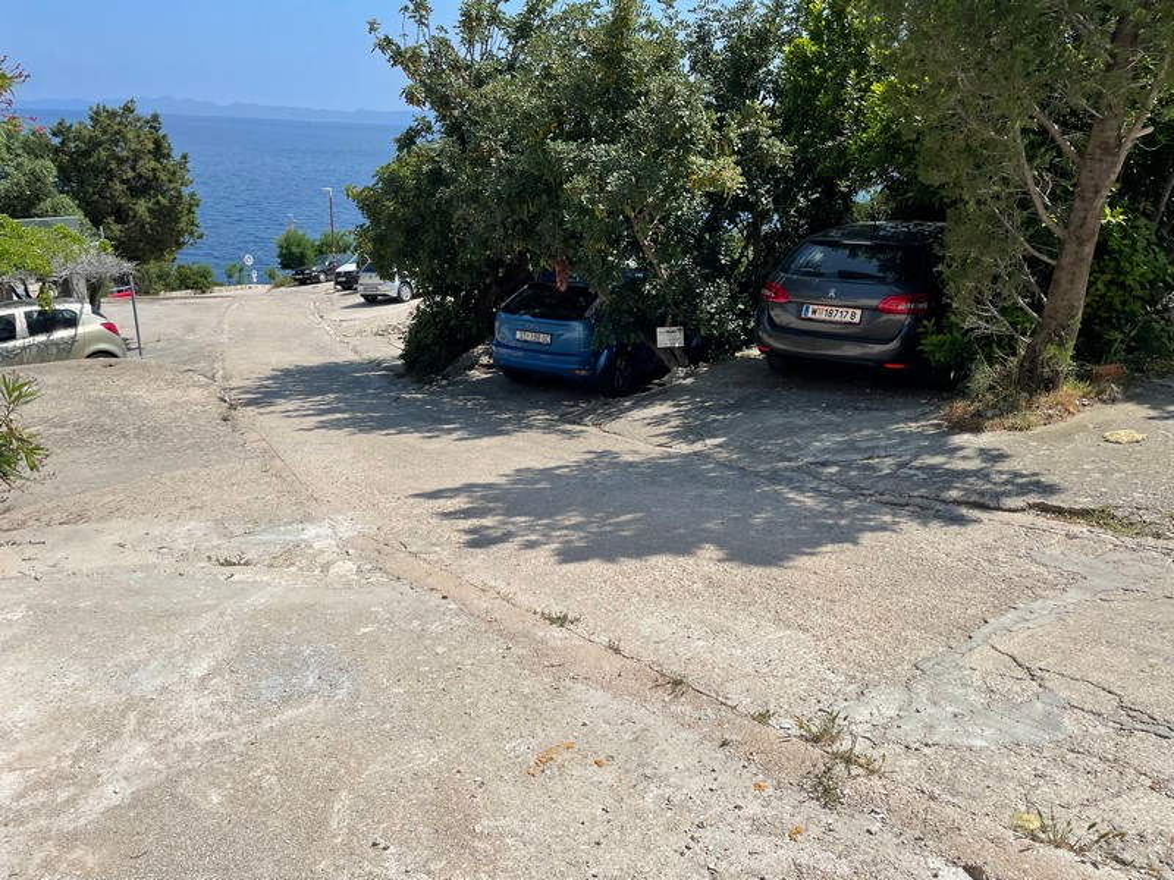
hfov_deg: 67.3
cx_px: 587
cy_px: 440
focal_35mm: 26
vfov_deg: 53.1
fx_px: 882
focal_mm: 4.2
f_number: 1.6
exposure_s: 1/5556
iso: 32
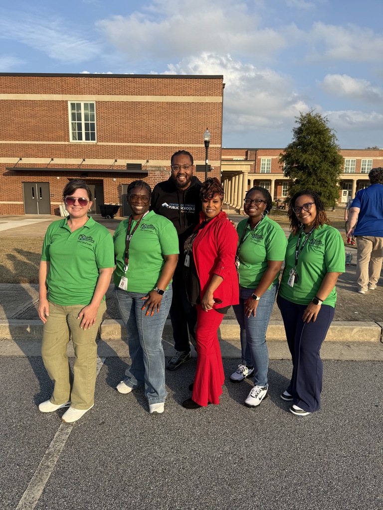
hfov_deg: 56.8
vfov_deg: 71.6
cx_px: 192
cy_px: 255
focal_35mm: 24
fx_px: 354
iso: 80
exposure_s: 1/2000
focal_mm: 6.76
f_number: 1.78
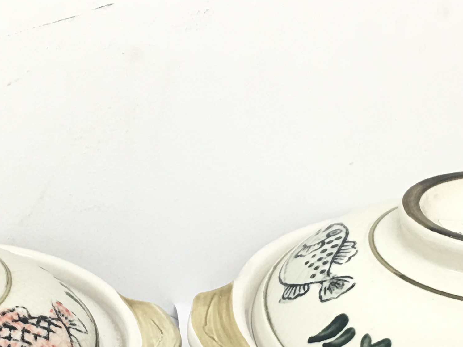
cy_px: 301
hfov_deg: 25.0
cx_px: 209
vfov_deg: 18.6
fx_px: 1043
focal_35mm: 78
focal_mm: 4.15
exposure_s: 1/15
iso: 25
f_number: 2.2
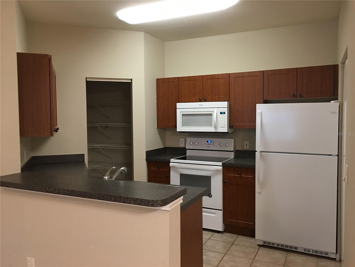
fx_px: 297
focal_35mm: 29
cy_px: 134
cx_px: 178
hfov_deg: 61.7
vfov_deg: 48.2
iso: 80
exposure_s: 1/10
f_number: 2.2
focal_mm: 4.15
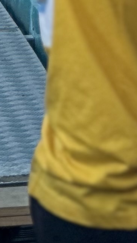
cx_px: 463
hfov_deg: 2.3
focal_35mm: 523
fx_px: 3377
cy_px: -439
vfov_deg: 4.0
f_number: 2.8
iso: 20
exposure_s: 1/149
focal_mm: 9
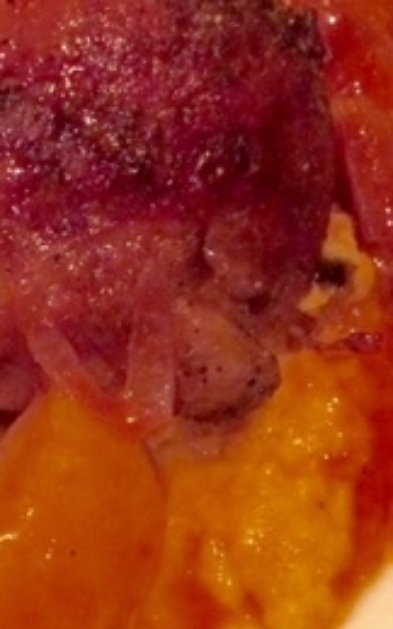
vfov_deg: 27.0
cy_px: 228
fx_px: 1302
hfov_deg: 16.6
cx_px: -49
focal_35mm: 76
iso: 500
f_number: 2.2
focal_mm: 4.15
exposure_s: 1/15
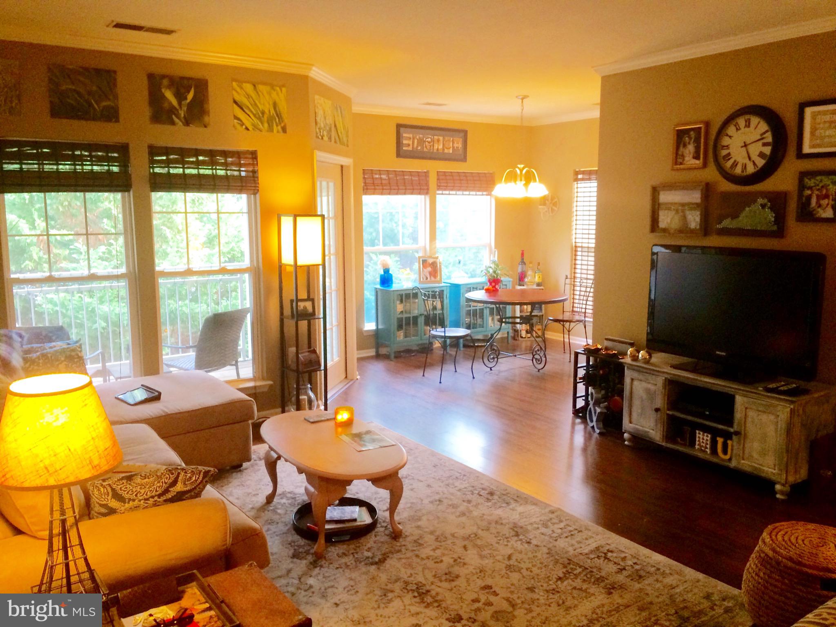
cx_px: 418
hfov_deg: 61.7
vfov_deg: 48.2
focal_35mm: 29
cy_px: 314
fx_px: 700
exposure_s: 1/30
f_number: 2.2
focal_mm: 4.15
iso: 125
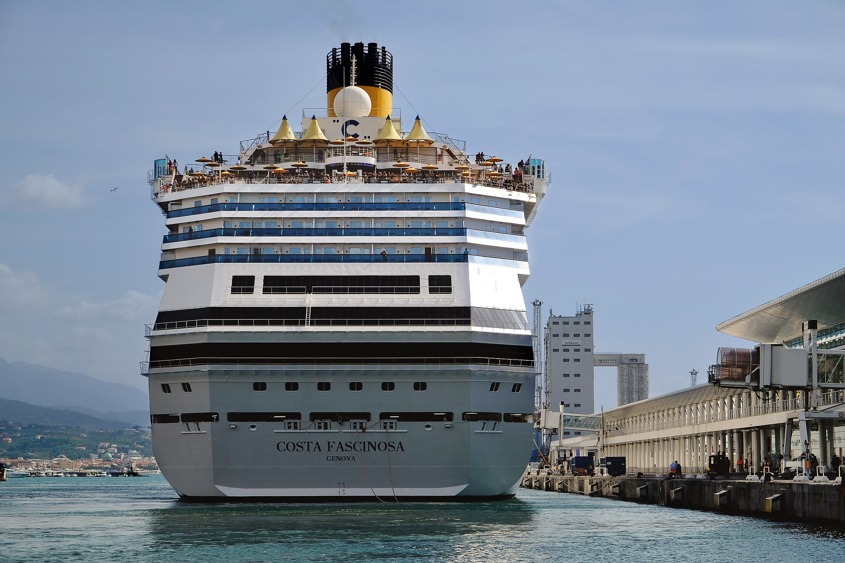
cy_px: 282
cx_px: 422
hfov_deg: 24.5
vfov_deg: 16.5
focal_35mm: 83
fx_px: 1948
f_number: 9
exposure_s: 1/850
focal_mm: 55
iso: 200
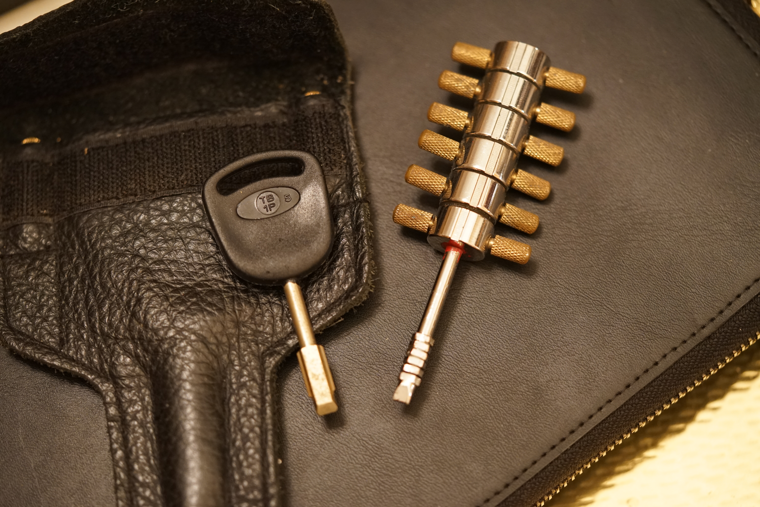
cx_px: 380
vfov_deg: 15.2
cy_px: 254
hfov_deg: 22.6
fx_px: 1900
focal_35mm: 90
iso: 2500
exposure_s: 1/100
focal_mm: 90
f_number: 2.8
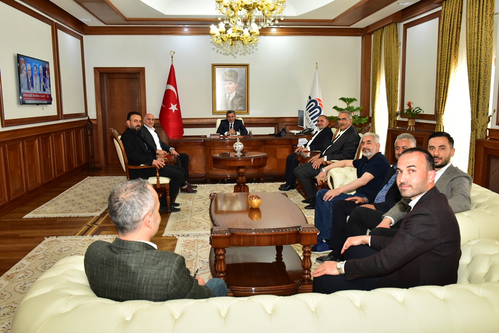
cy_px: 166
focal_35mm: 32
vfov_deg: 41.1
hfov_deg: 58.7
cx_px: 250
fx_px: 444
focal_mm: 32
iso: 3200
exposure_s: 1/60
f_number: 9
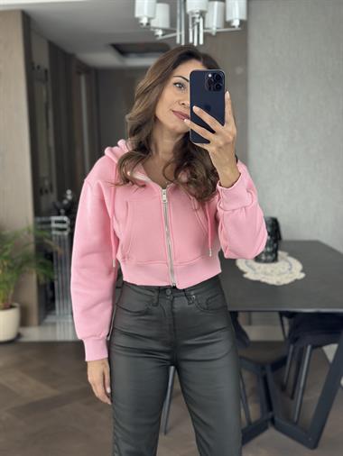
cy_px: 228
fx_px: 634
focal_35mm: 48
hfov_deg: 30.3
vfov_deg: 39.6
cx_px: 172
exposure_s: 1/40
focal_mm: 6.86
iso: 400
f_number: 1.78
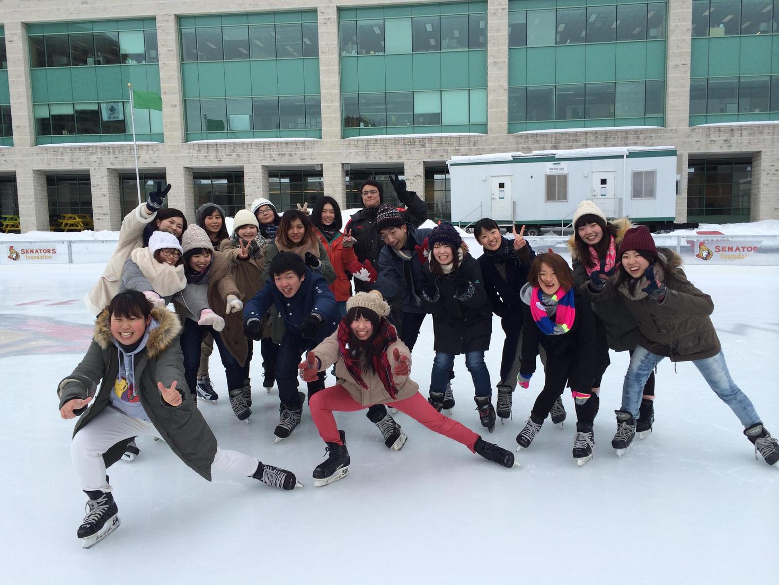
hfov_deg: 60.0
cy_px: 292
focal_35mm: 30
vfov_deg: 46.8
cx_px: 390
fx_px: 675
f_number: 2.2
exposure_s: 1/684
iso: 32
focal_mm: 4.12
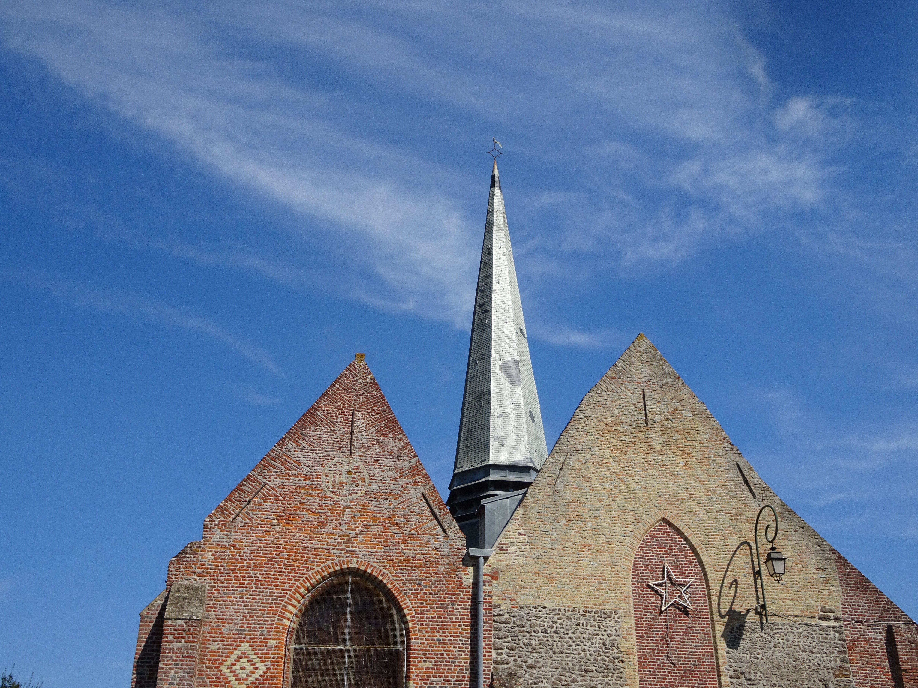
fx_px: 981
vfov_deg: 38.7
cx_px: 459
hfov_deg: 50.1
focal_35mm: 37
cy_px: 344
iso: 80
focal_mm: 6.37
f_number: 4
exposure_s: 1/1000
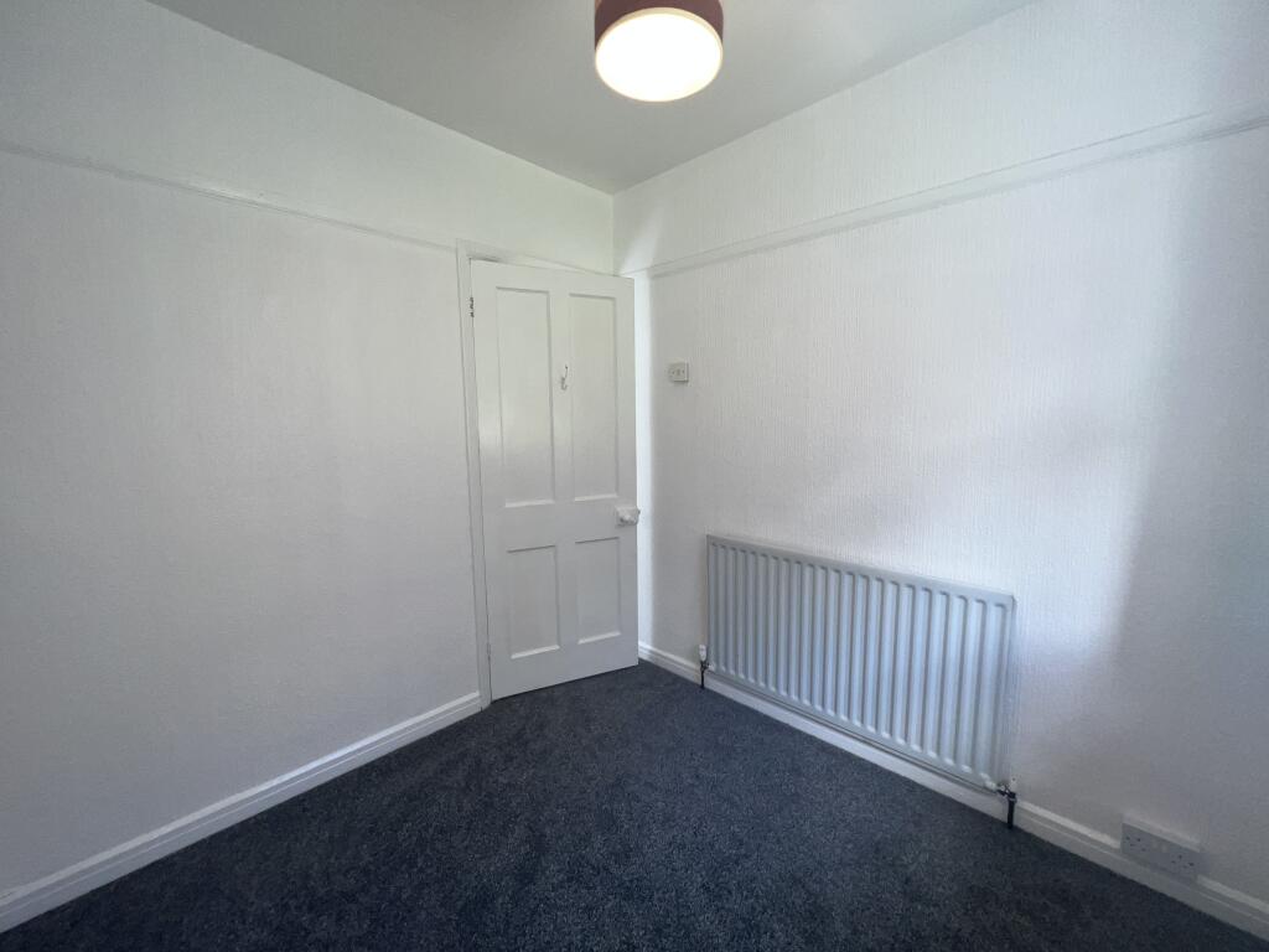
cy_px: 476
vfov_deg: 89.9
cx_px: 634
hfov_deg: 106.2
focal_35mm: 13
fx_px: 477
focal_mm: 1.57
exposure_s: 1/103
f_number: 1.8
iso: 64
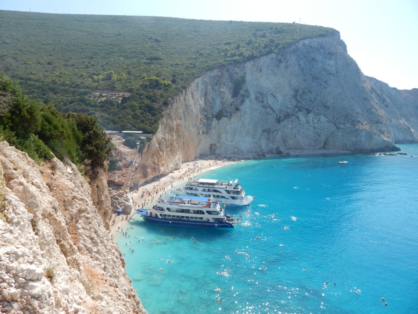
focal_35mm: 22
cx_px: 209
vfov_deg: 61.1
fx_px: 266
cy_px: 157
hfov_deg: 76.4
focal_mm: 4
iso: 125
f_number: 6
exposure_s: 1/400
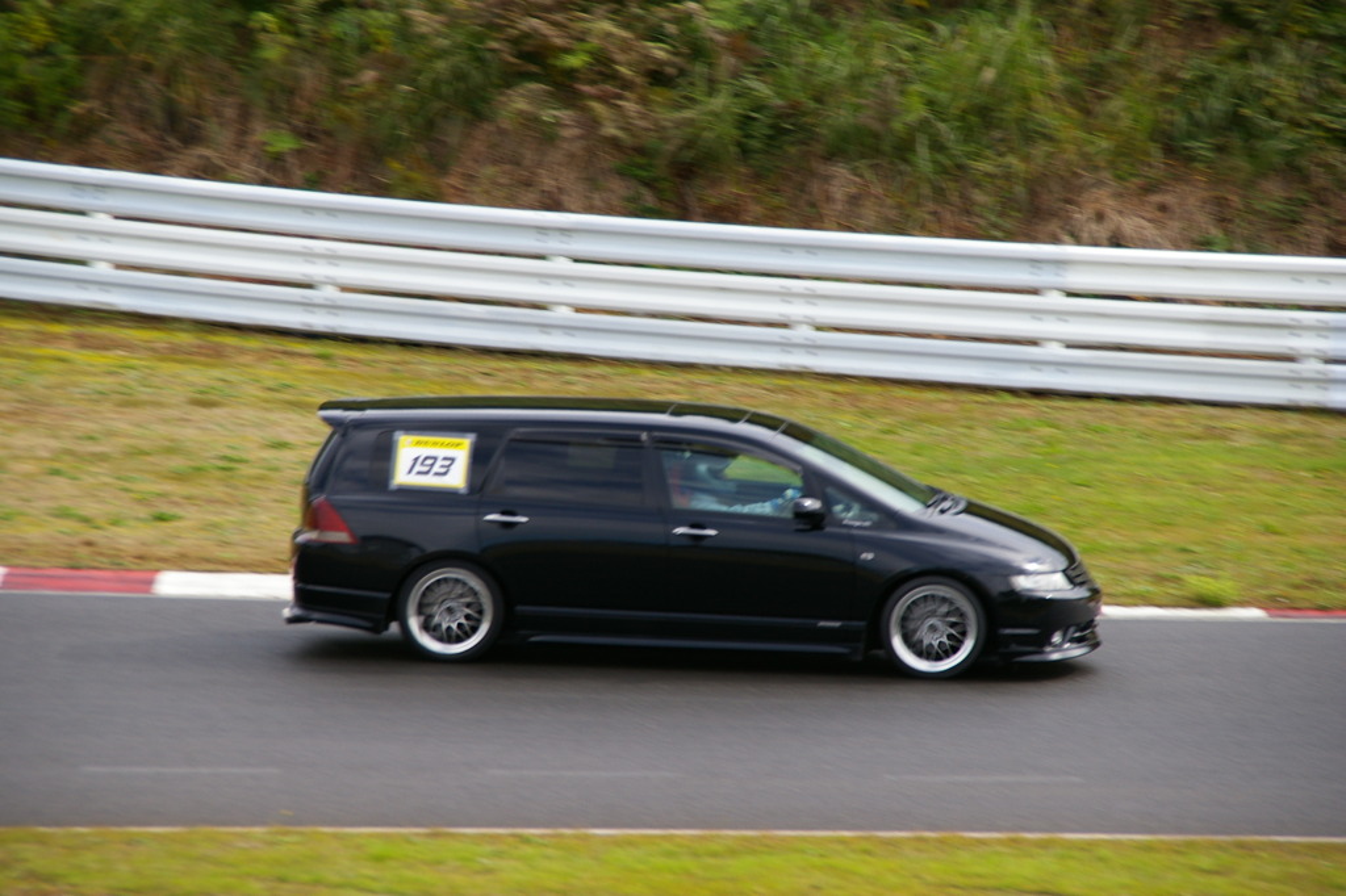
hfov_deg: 8.9
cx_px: 673
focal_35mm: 232
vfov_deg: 5.9
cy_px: 448
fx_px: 8690
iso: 200
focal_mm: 155
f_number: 8
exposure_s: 1/250
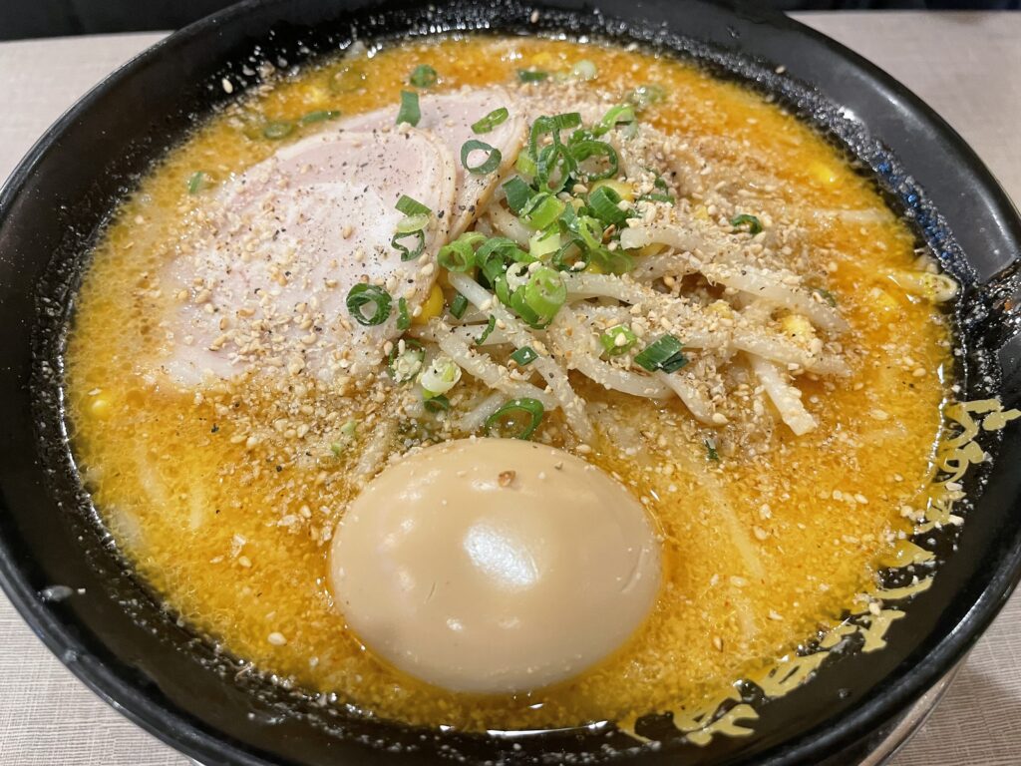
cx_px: 510
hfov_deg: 67.3
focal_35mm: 26
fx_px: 767
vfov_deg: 53.1
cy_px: 383
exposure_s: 1/50
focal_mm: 4.2
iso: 200
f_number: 1.6
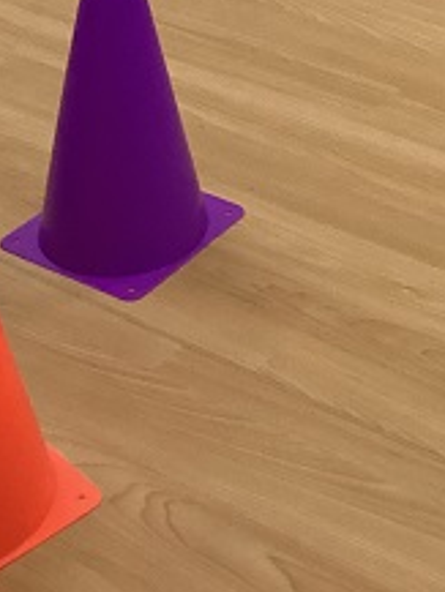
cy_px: -311
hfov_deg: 15.4
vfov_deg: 18.2
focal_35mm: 95
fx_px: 1627
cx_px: 390
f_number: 2.4
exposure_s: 1/40
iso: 320
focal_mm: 3.3
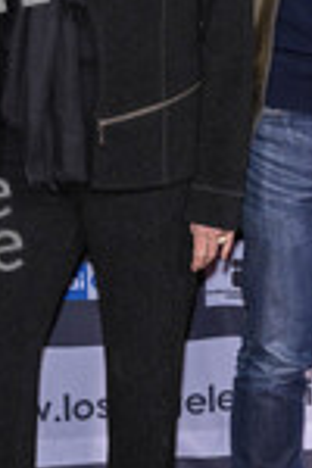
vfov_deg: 18.1
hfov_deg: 12.2
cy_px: 97
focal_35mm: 112
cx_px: 203
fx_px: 1456
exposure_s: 1/200
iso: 800
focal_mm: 42
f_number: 5.6
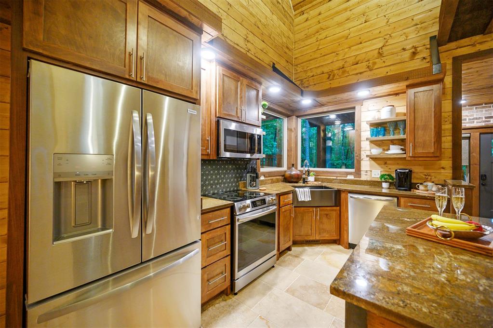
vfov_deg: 81.1
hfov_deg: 104.3
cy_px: 164
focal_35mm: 14
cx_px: 246
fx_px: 192
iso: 800
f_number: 4
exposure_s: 1/60
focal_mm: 14
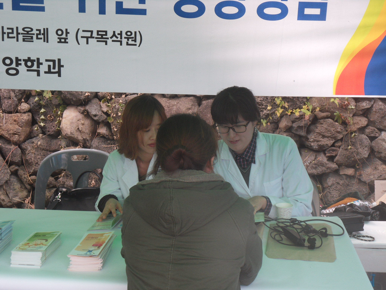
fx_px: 669
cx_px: 193
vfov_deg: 24.4
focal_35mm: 60
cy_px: 145
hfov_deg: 32.2
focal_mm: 10.5
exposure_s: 1/60
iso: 120
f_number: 4.8
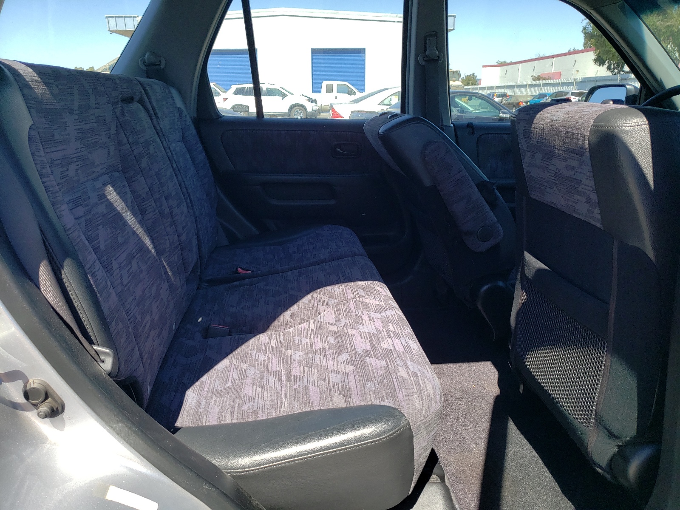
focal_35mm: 26
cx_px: 340
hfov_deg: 67.3
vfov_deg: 53.1
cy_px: 255
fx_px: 511
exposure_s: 1/1000
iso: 50
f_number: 1.5
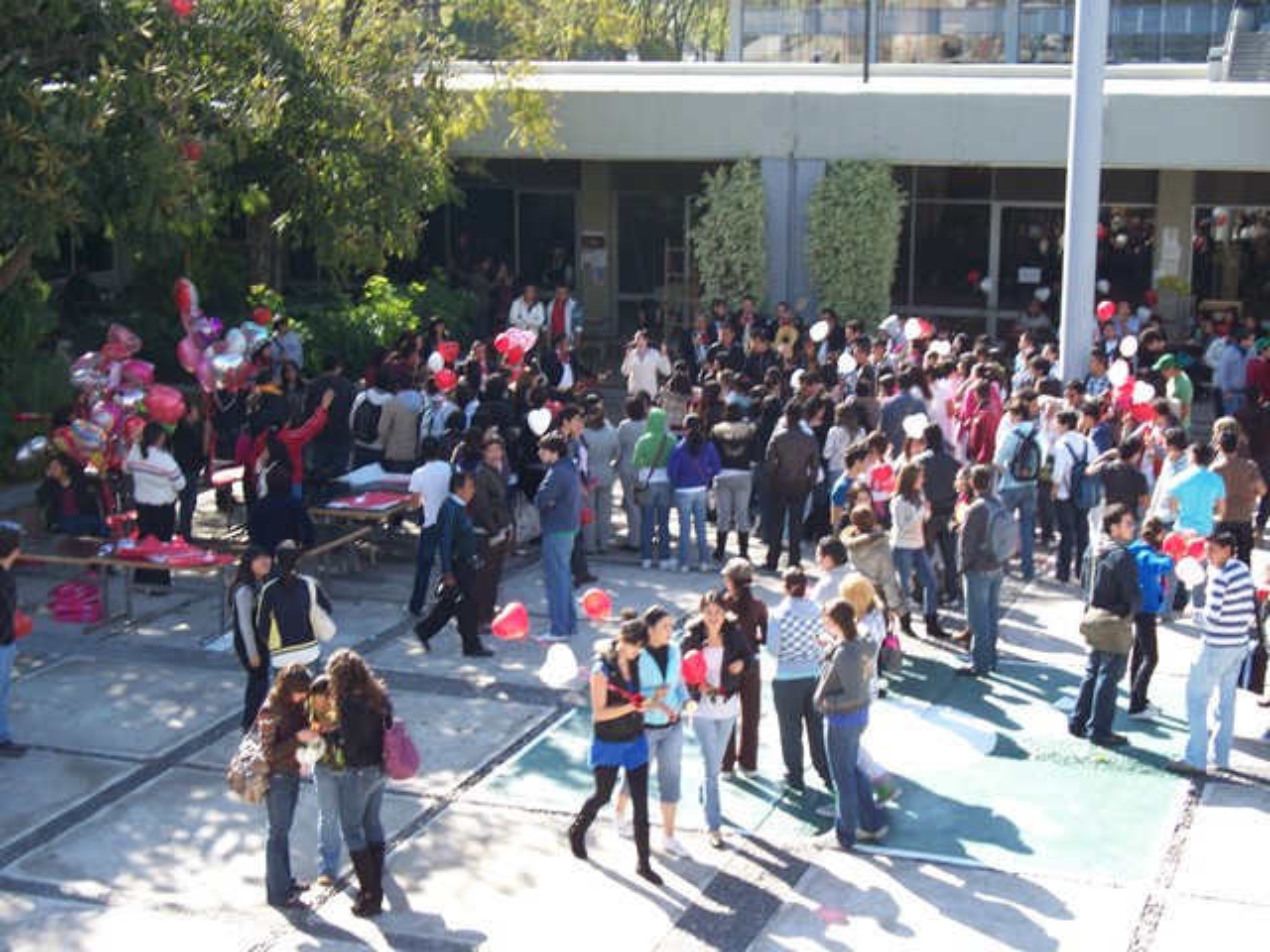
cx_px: 635
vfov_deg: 24.0
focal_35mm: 61
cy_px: 476
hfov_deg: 31.7
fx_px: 2238
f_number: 3.1
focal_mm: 12.89
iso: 64
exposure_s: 1/160
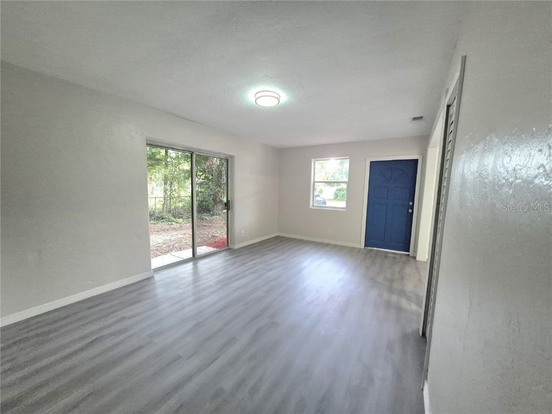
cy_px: 207
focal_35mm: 13
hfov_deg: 106.2
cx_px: 276
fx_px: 207
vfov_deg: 89.9
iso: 1000
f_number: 2.2
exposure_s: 1/60.2
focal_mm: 1.74
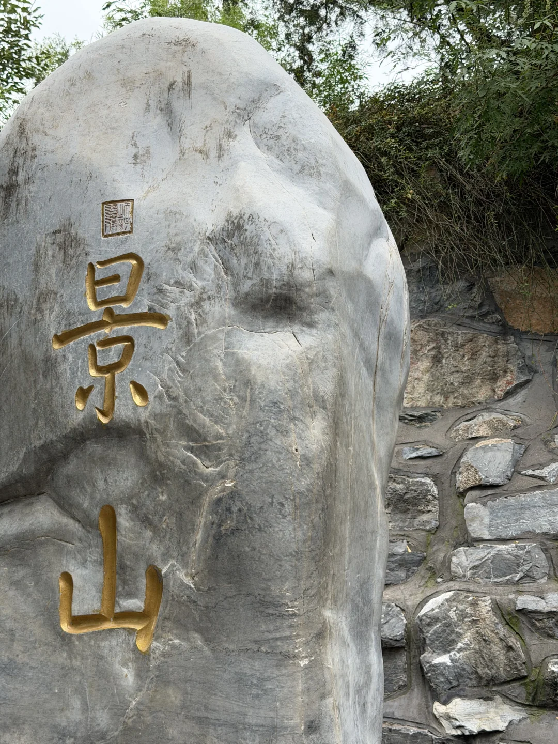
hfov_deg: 30.3
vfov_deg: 39.7
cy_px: 372
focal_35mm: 48
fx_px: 1032
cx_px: 279
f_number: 1.78
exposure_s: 1/326
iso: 80
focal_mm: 6.76
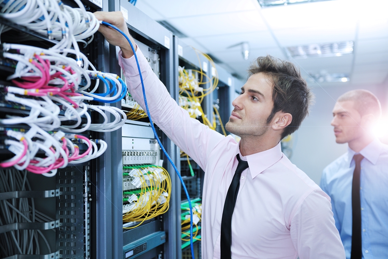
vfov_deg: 27.0
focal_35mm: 50
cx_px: 194
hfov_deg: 39.6
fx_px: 539
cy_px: 130
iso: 100
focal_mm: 50
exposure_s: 1/60
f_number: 3.2
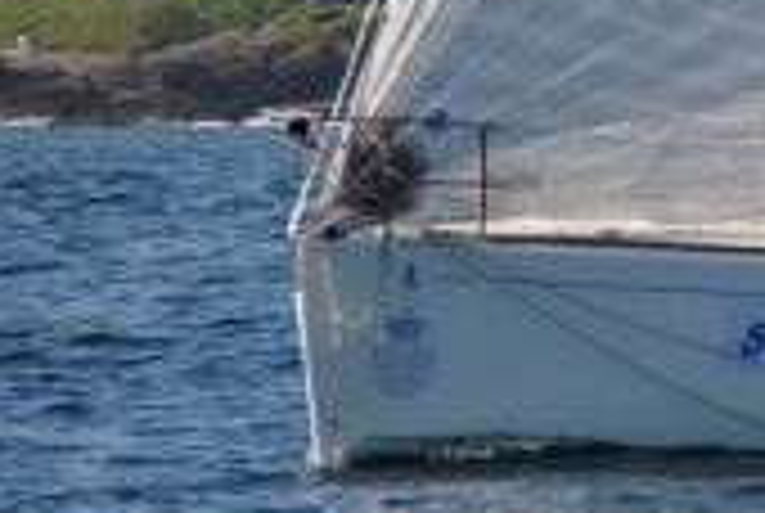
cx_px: 1638
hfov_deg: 2.4
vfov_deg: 1.6
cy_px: -443
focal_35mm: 846
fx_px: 18009
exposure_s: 1/500
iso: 100
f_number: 5.6
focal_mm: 120
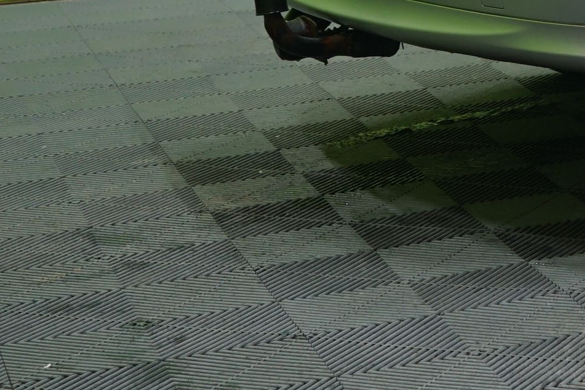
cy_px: -271
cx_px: 1029
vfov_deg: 10.1
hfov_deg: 14.2
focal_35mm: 129
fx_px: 2096
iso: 640
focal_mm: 32
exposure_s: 1/20
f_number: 4.5
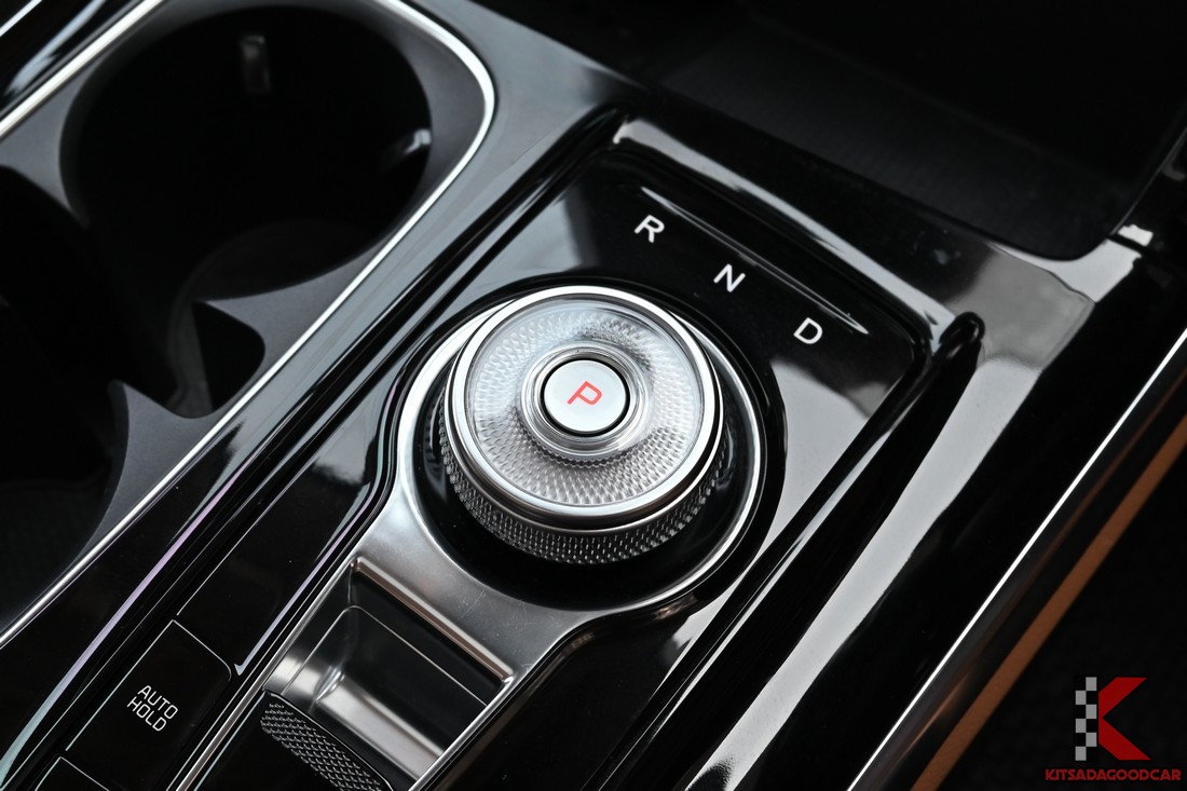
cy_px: 396
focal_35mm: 50
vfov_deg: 27.0
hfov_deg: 39.6
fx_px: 1648
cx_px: 594
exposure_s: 1/45
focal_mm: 33.5
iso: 560
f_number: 5.6
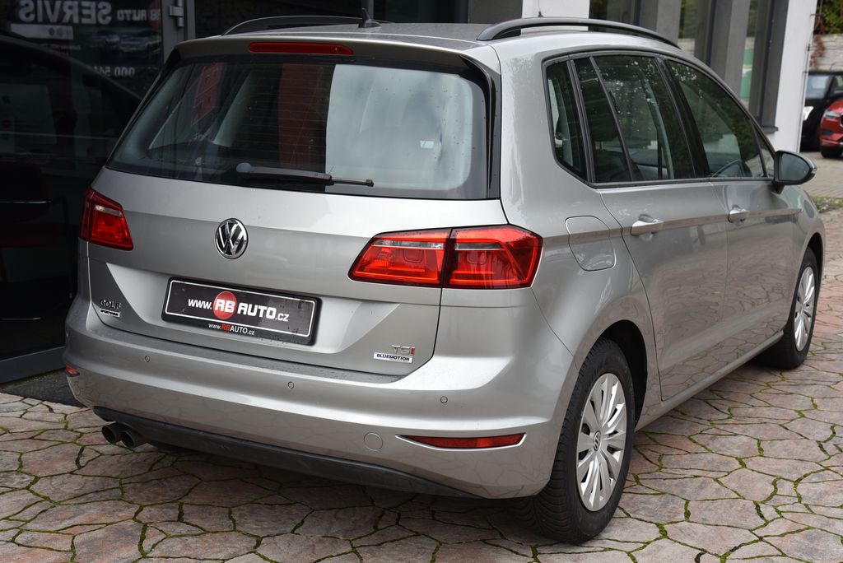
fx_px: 1171
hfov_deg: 39.6
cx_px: 422
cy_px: 282
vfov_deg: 27.0
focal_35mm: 50
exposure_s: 1/250
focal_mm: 50
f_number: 8
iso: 500
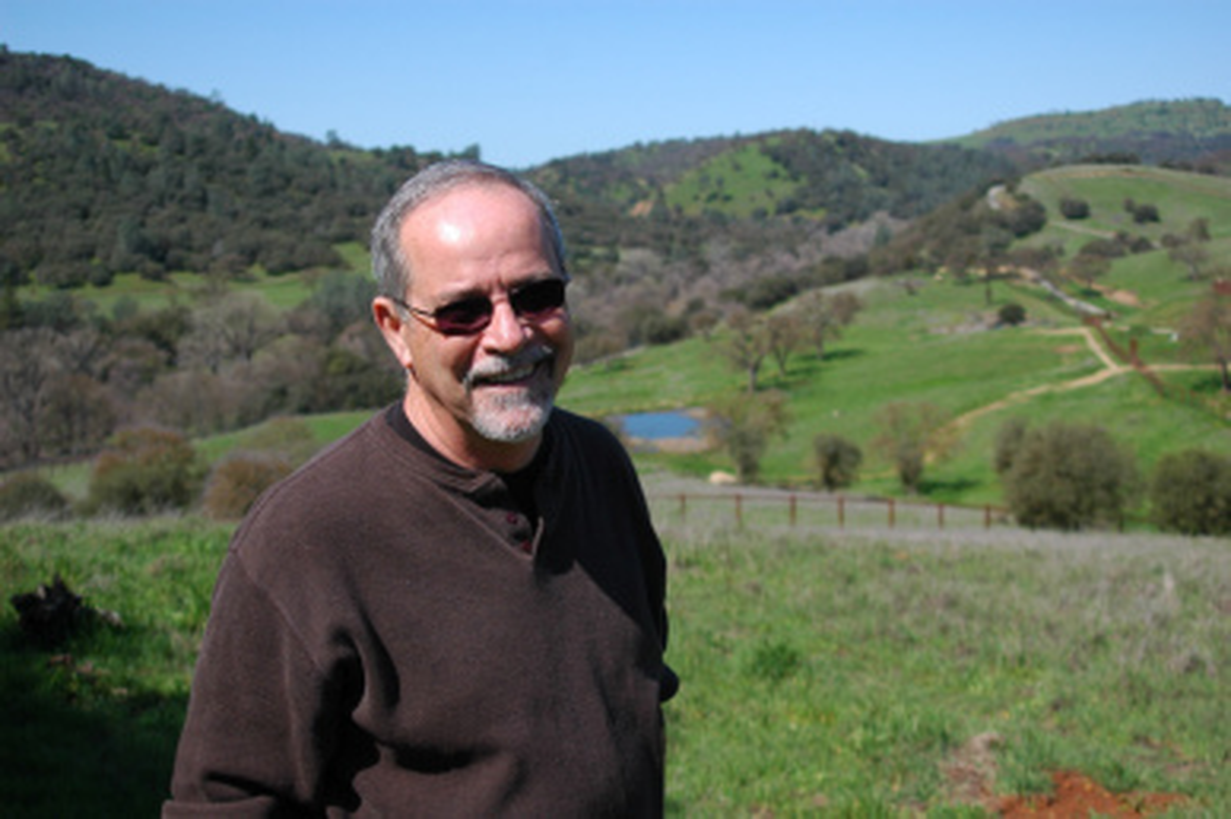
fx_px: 1435
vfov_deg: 31.8
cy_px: 410
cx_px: 616
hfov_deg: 46.4
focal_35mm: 42
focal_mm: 28
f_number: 4
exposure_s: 1/1250
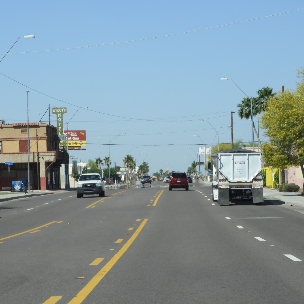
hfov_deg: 10.9
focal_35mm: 160
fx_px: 1590
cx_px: 141
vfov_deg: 10.9
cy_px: 153
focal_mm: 24.2
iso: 100
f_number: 5
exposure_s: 1/640
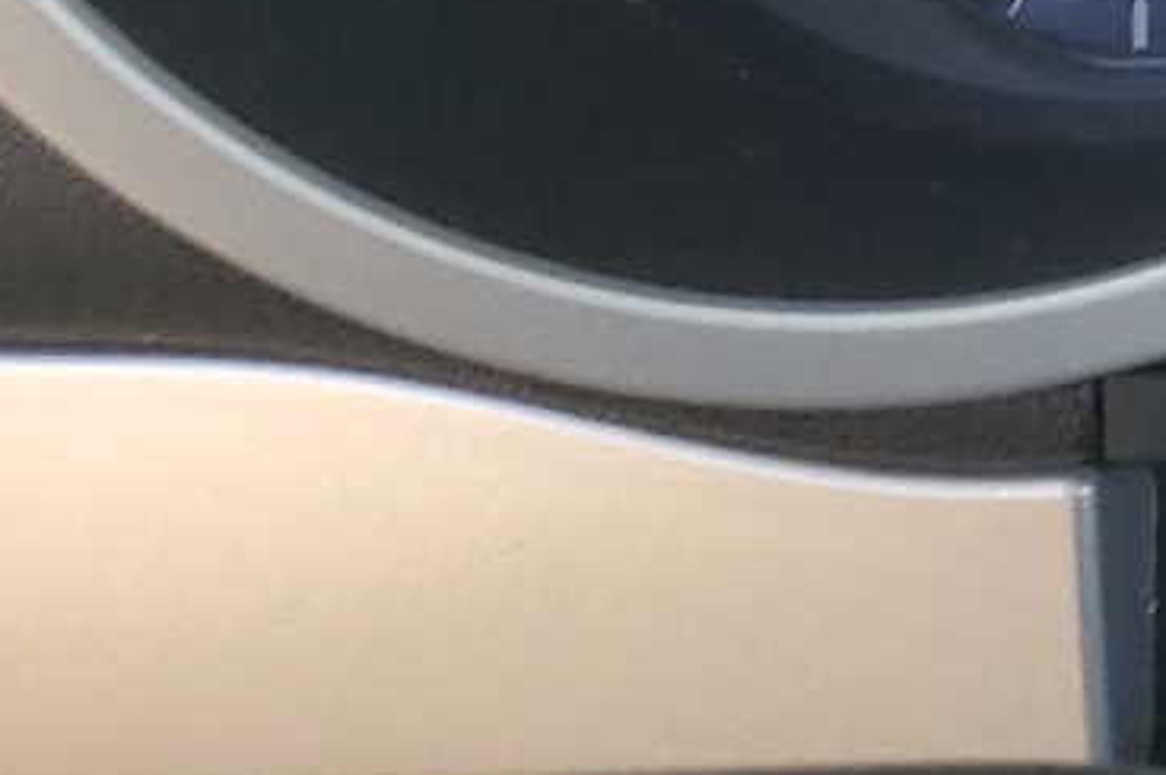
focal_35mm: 118
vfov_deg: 10.2
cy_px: -1013
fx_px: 3818
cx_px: 2049
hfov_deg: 15.2
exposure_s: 1/192
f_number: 1.5
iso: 50
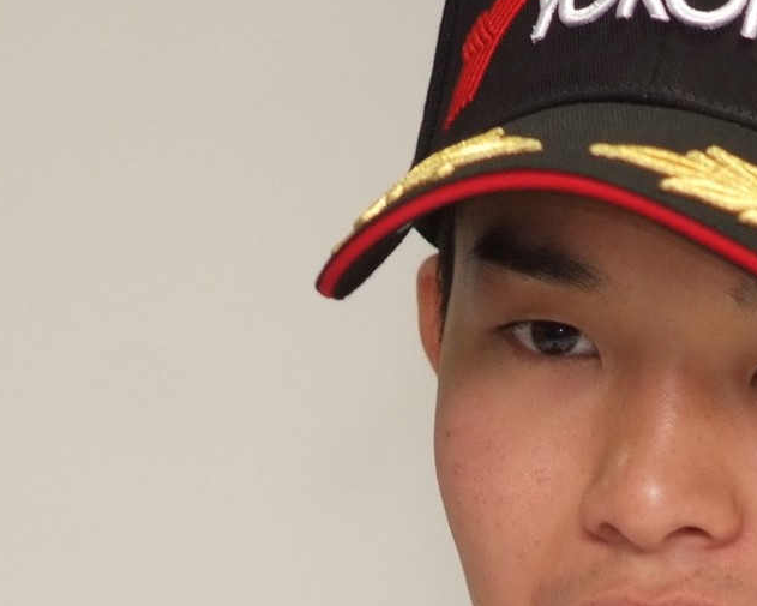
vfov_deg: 1.9
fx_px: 18419
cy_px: 632
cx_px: 733
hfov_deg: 2.4
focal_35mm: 822
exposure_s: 1/125
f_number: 2.8
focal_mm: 180
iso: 400
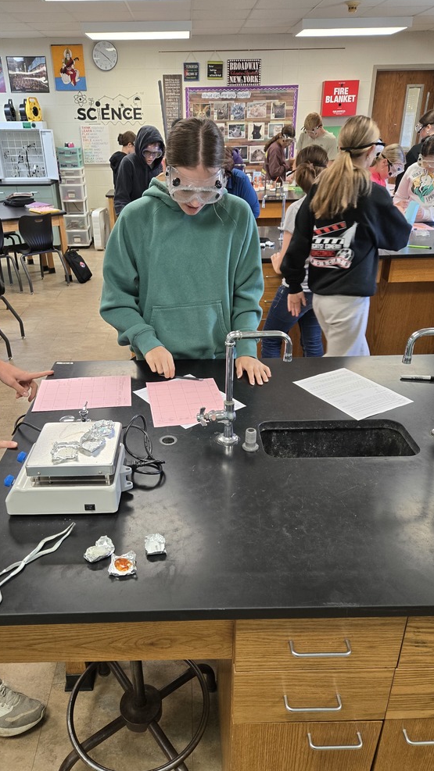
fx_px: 532
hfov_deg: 44.4
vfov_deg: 71.9
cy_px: 396
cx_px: 203
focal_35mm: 26
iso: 160
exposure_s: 1/120
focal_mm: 5.4
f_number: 1.8
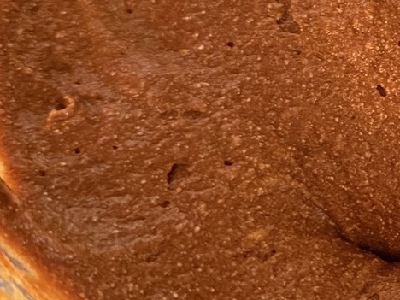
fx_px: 1213
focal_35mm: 105
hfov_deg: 16.5
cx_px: 656
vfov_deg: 13.8
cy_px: -38
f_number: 1.78
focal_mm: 6.76
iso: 800
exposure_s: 1/40
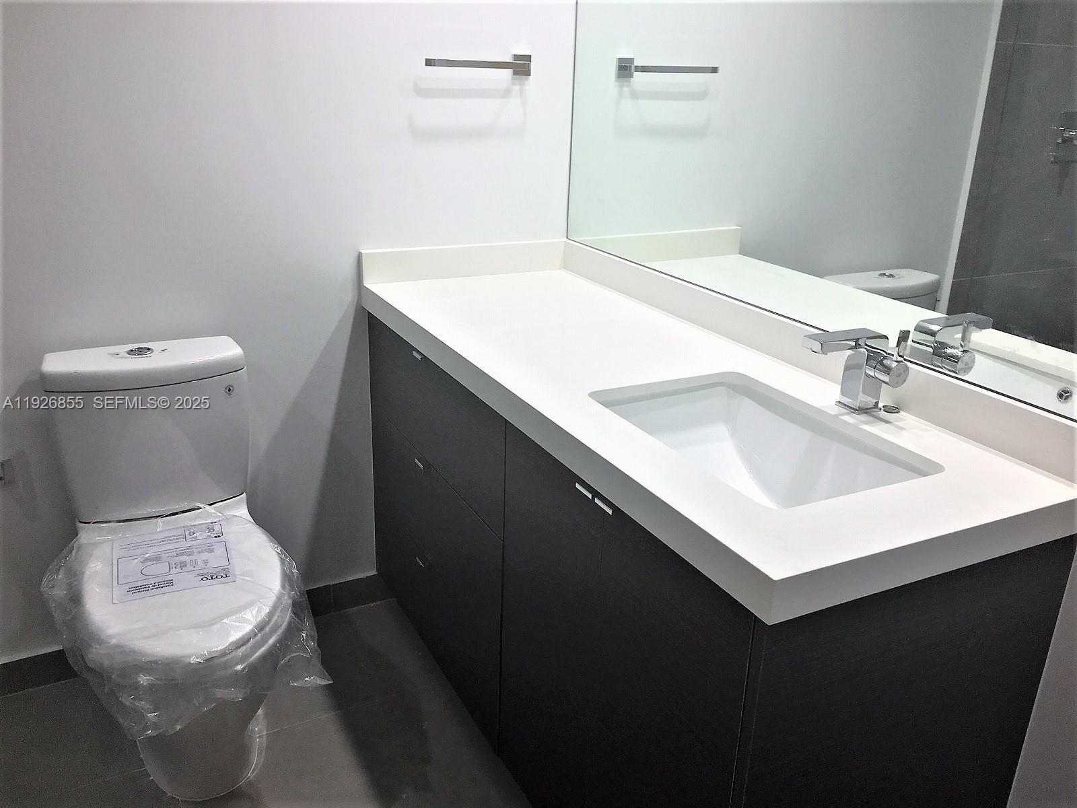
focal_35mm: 29
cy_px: 404
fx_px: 902
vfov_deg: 48.2
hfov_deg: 61.7
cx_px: 538
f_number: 2.2
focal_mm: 4.15
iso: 32
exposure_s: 1/40
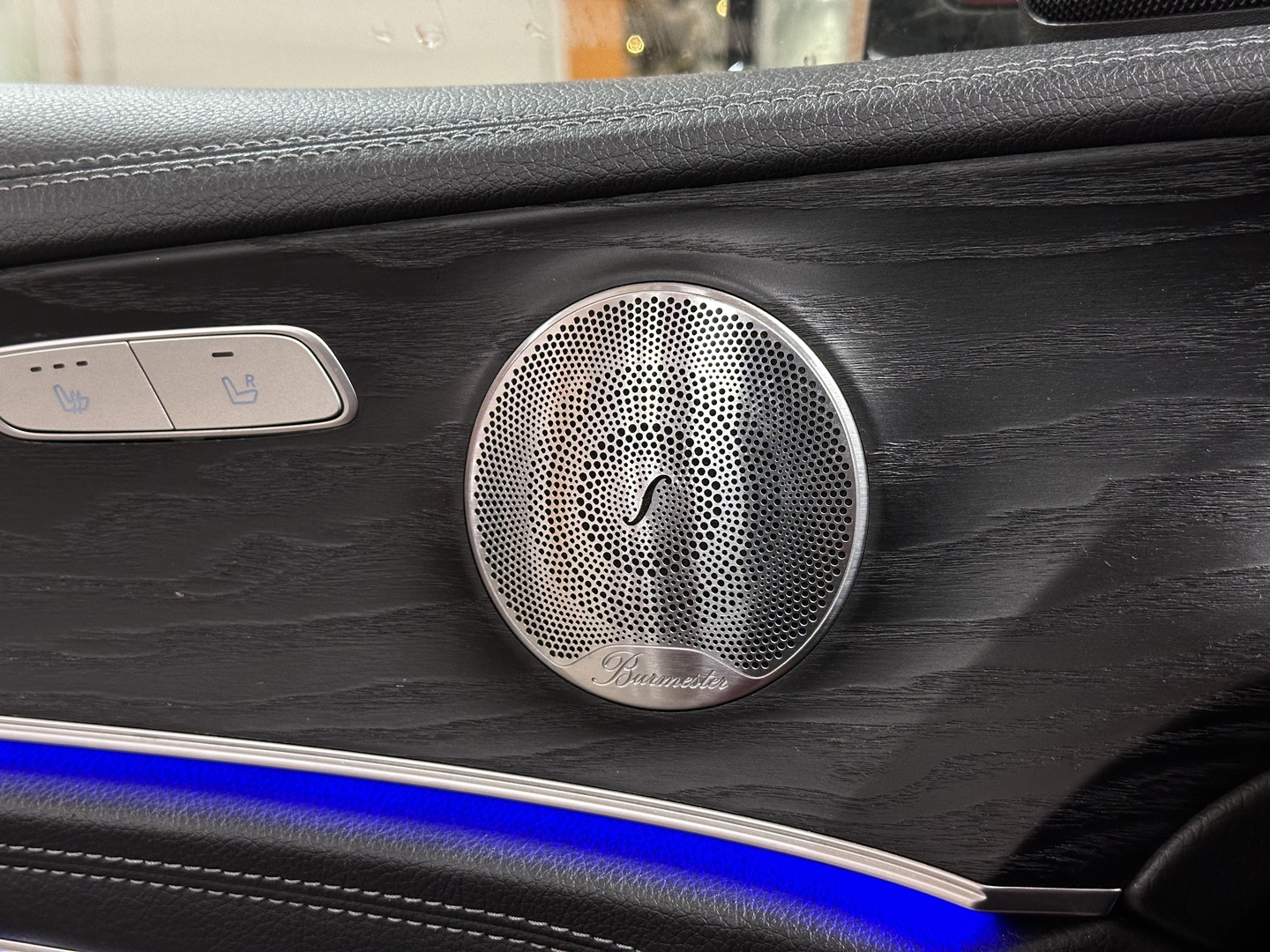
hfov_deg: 39.7
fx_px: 1761
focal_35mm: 48
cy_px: 476
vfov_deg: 30.3
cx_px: 635
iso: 250
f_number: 1.78
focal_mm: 6.86
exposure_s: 1/34
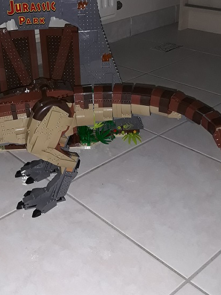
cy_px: 120
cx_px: 66
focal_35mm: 44
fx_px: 375
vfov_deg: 42.8
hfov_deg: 32.5
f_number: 1.7
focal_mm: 3.71
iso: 125
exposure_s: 1/50
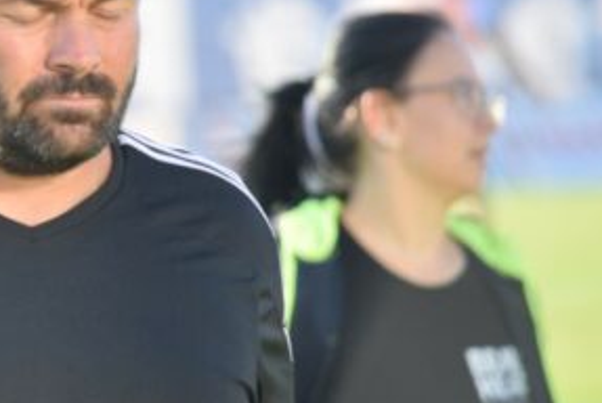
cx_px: -25
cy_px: 126
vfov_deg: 1.9
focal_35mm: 708
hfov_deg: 2.9
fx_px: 11855
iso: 800
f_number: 5
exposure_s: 1/800
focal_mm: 195
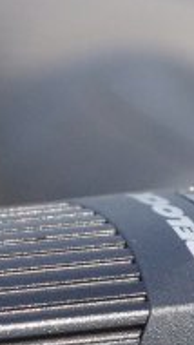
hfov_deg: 1.1
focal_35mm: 1118
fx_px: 10213
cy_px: 393
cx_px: 310
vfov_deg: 1.9
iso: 800
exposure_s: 1/2000
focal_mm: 135
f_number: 8
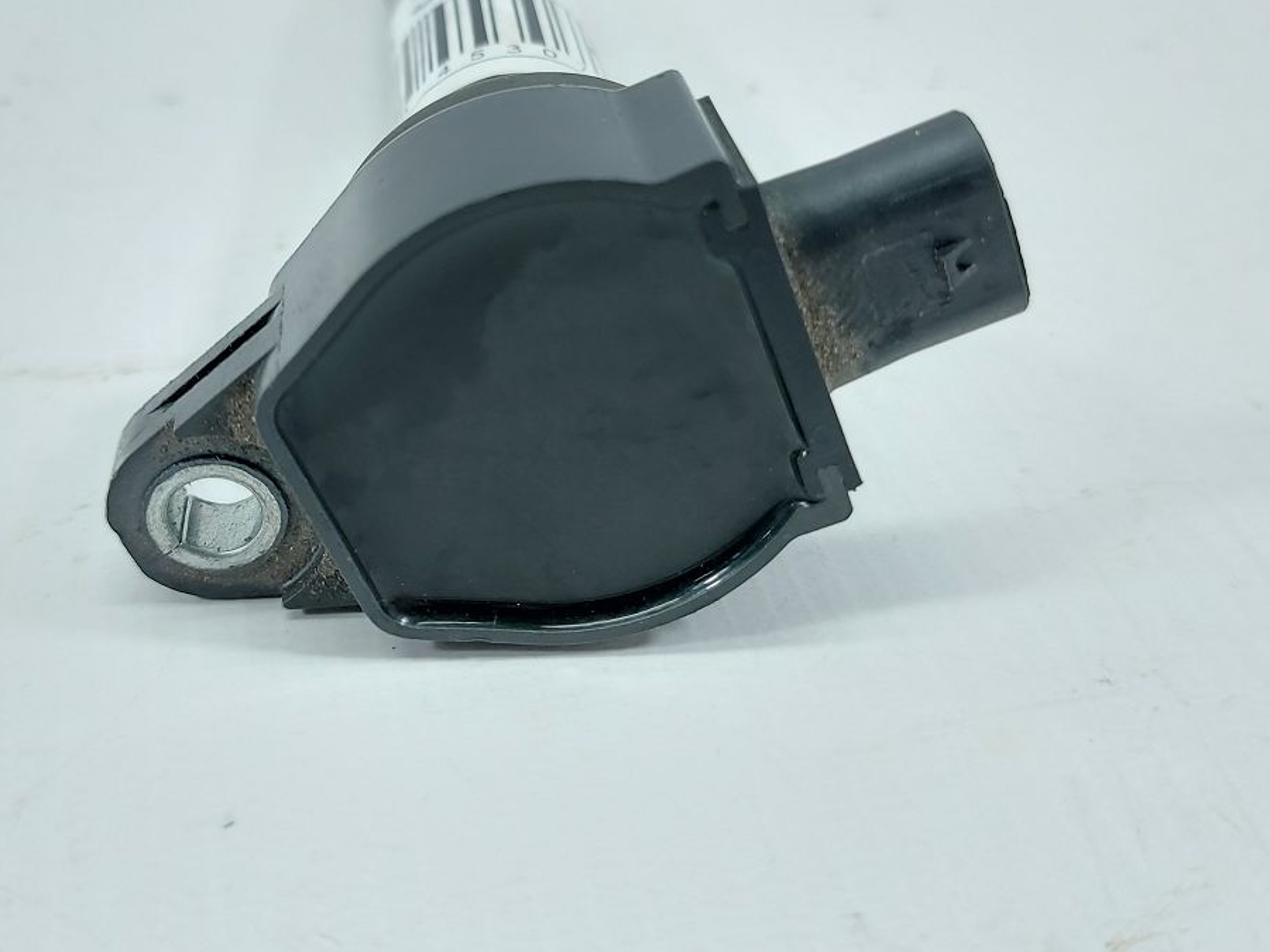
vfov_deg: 38.3
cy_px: 340
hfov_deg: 49.7
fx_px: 1357
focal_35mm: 37
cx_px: 490
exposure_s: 1/50
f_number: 1.8
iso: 125
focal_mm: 5.23
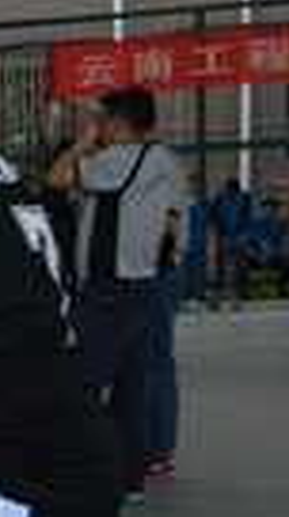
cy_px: 599
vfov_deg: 15.0
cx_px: -692
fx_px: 1903
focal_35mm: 139
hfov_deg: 7.3
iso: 1600
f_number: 7.1
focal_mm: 20
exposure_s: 1/160
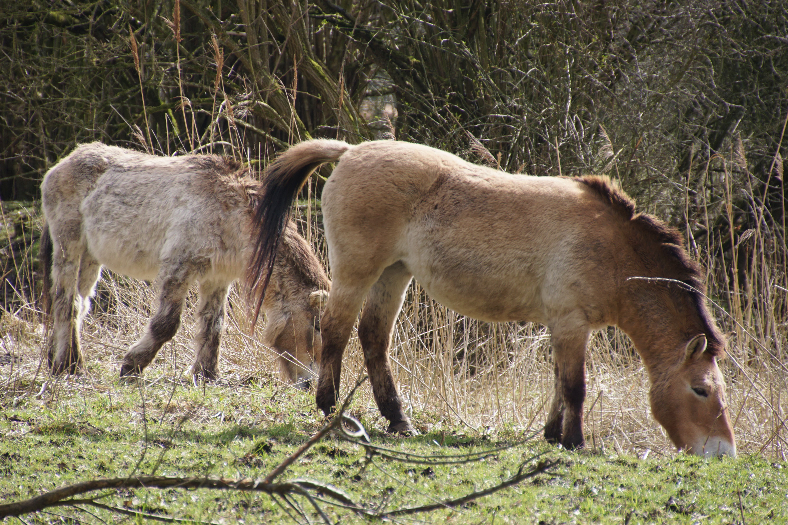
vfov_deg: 3.3
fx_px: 9193
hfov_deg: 4.9
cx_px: 394
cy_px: 262
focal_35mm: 420
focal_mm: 280
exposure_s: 1/200
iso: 125
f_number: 6.3
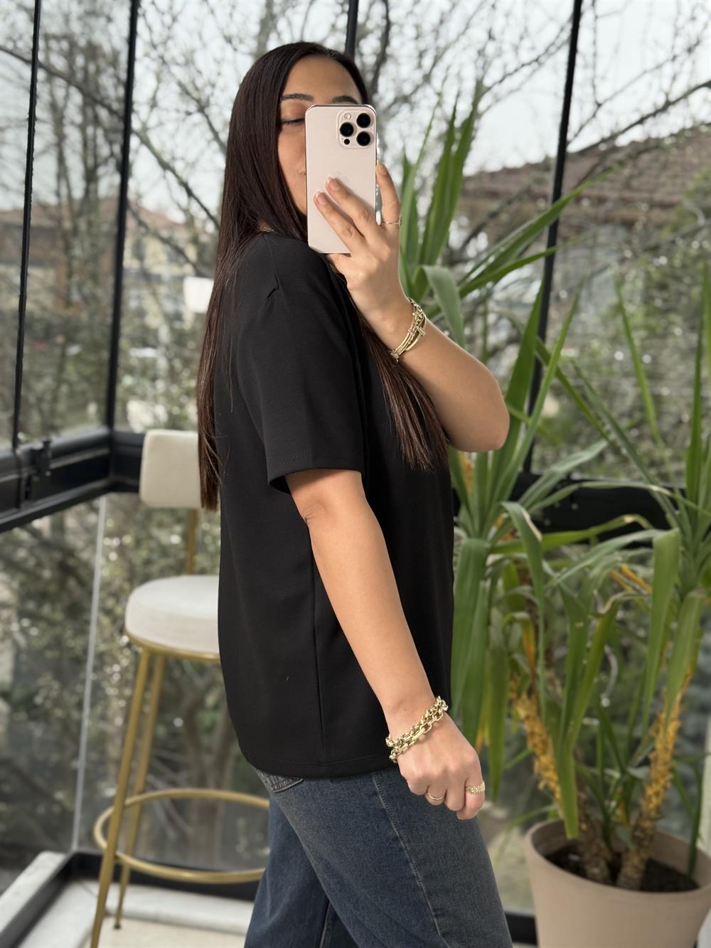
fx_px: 1314
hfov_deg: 30.3
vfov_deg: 39.7
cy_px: 474
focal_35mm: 48
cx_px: 356
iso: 50
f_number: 1.78
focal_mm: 6.76
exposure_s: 1/121
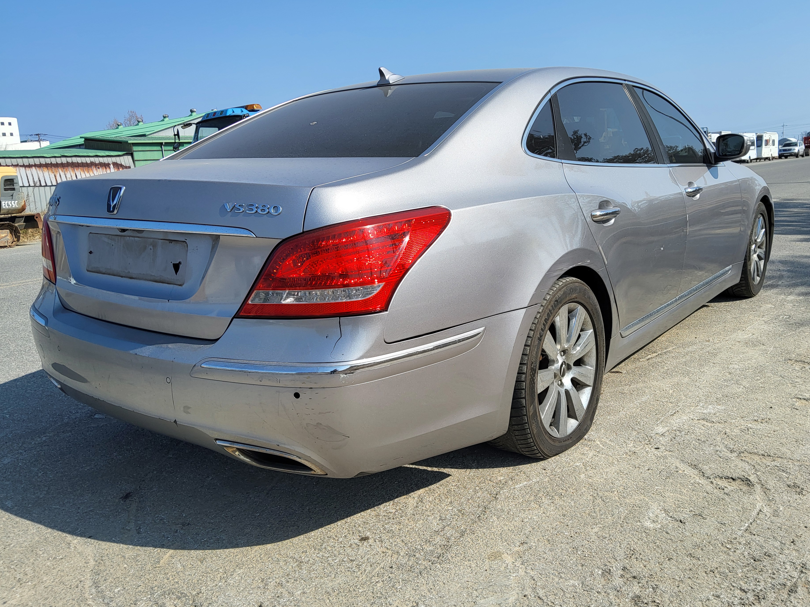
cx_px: 437
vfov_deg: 48.2
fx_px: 679
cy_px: 284
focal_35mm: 29
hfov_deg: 61.6
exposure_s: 1/841
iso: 12
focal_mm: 3.98
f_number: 1.8
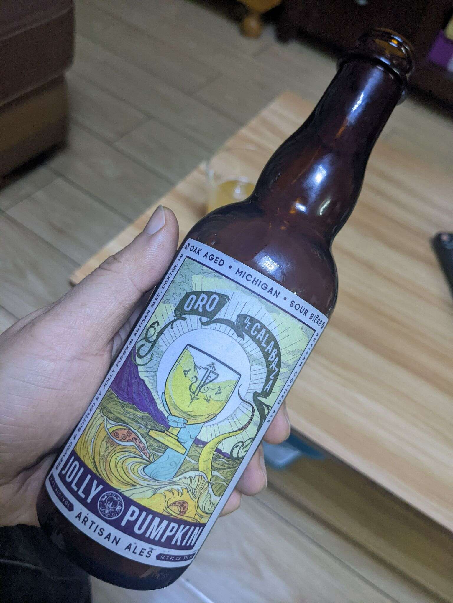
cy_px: 302
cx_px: 226
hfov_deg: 51.4
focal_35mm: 27
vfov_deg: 65.3
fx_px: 471
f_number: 1.73
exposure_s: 1/52.3
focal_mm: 4.38
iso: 288
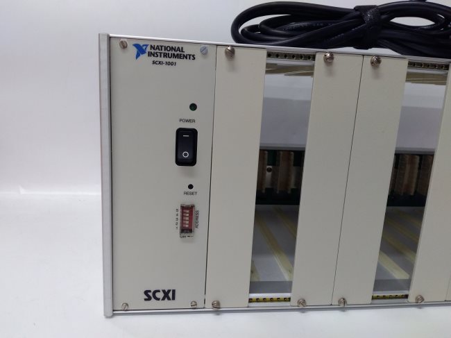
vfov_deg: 51.3
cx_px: 226
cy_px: 169
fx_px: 352
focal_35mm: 27
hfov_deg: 65.3
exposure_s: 1/33
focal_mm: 3.79
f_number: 2
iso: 205
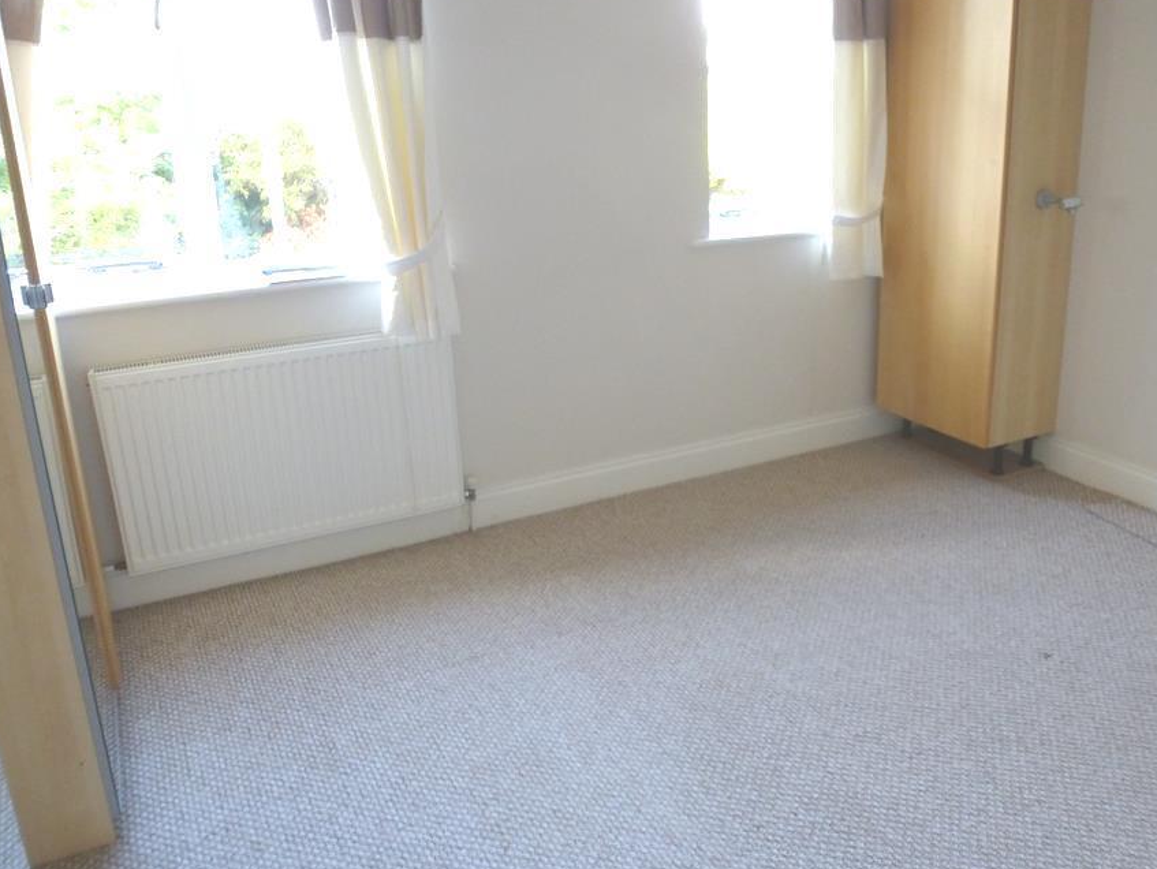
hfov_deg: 61.2
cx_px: 687
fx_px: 970
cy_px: 396
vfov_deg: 48.2
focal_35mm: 29
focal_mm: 4.3
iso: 320
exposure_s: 1/60
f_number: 3.3
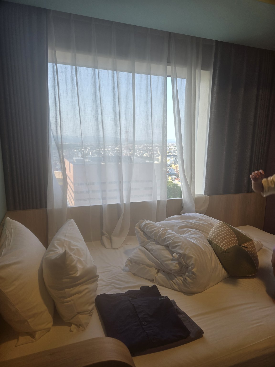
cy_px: 184
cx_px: 138
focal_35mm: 23
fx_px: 244
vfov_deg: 73.9
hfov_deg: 58.9
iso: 32
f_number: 1.8
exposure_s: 1/100
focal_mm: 5.4
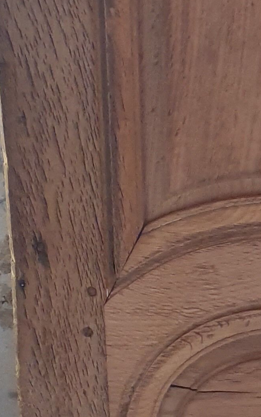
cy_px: 300
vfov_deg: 19.5
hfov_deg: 12.3
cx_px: 141
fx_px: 1206
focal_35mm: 106
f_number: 1.5
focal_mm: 4.32
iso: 500
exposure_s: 1/50
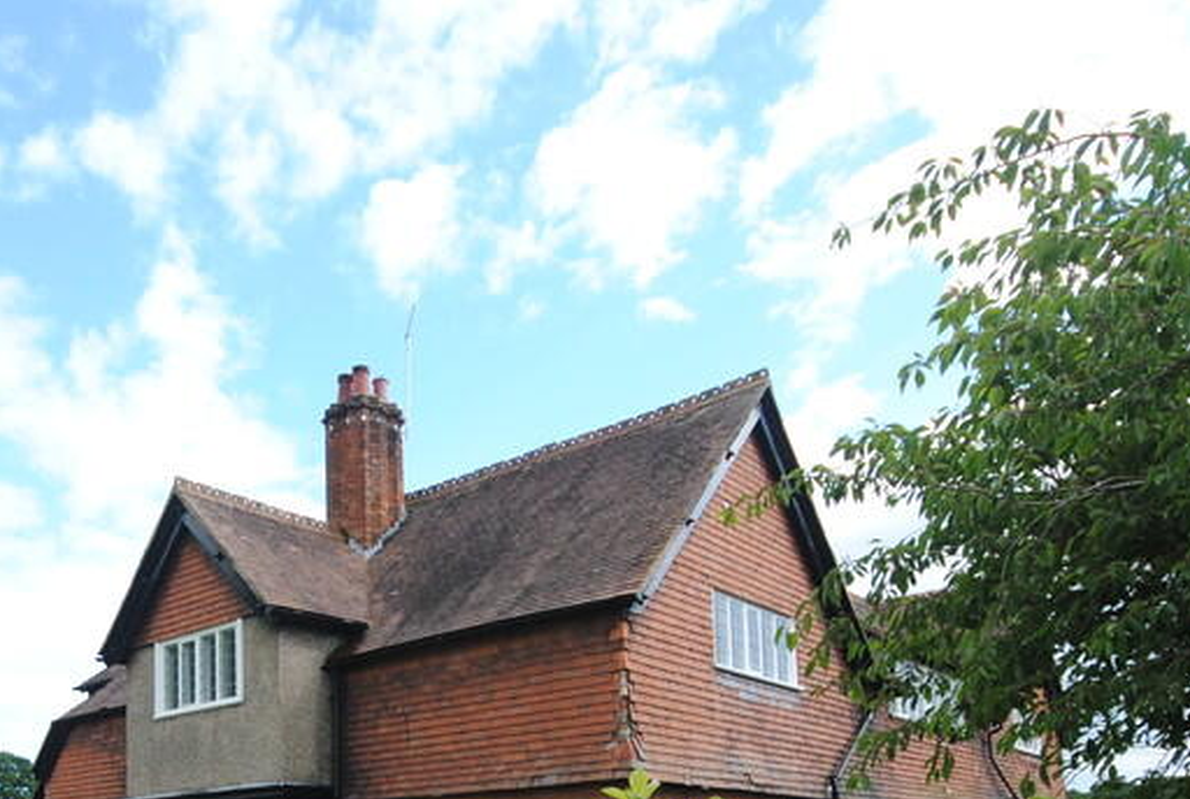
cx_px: 404
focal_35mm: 30
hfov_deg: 60.5
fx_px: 994
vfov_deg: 38.9
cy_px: 796
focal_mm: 10
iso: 100
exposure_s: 1/160
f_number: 6.3
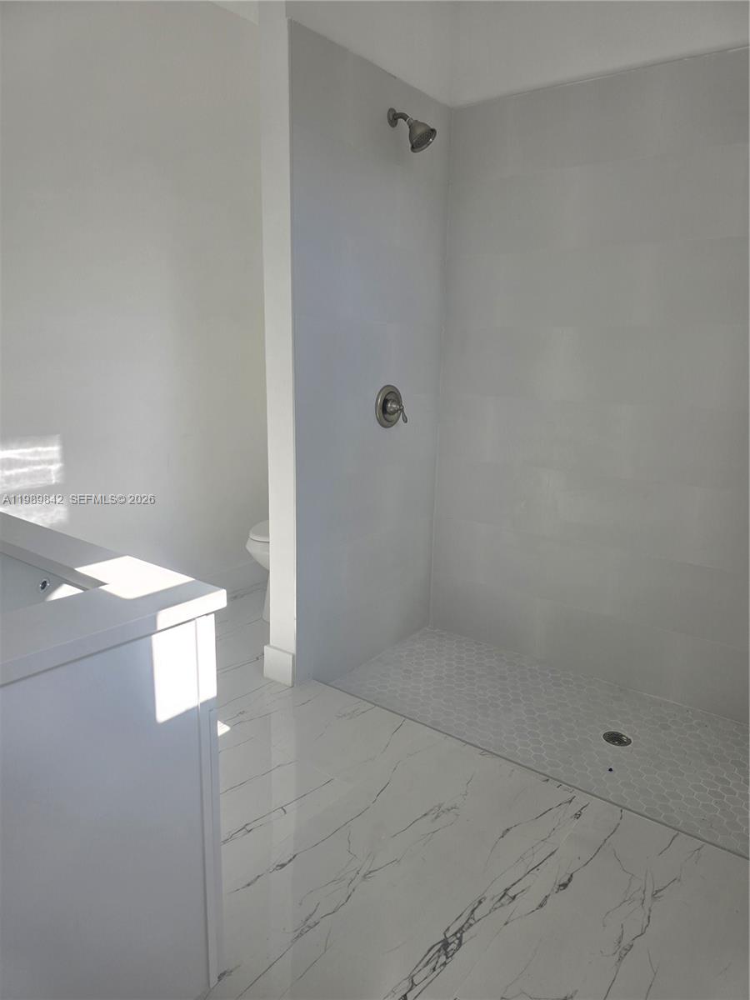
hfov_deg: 58.9
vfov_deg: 73.9
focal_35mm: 23
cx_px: 375
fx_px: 664
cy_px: 500
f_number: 1.7
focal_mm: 6.3
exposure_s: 1/180
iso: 25
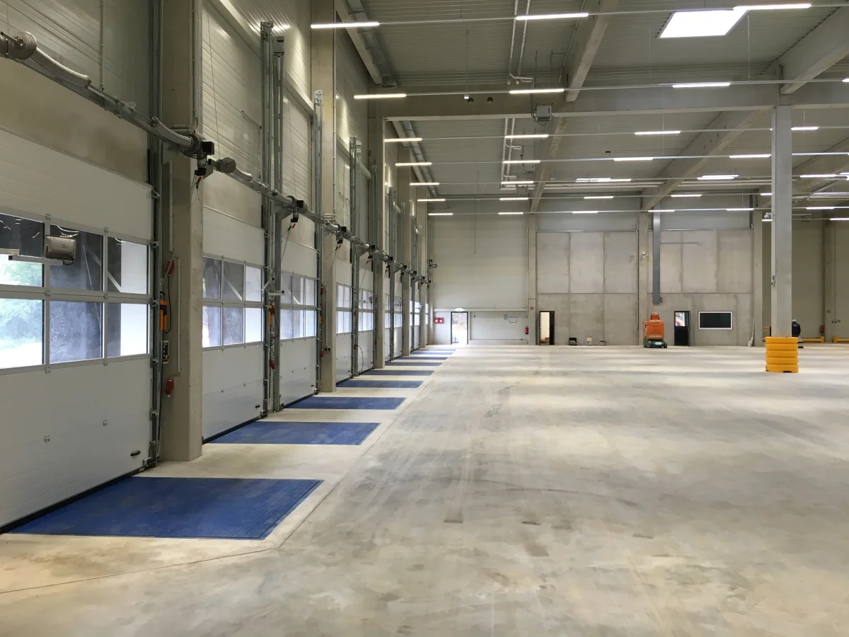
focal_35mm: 29
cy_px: 318
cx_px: 424
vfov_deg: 48.2
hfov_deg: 61.7
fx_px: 711
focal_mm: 4.15
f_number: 2.2
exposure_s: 1/33
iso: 64
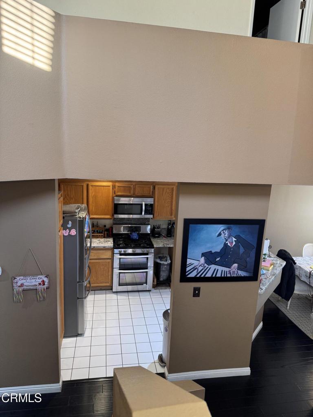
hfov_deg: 56.8
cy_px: 208
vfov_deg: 71.6
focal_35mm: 24
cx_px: 156
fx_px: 289
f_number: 1.78
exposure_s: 1/60
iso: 125
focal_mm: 6.76
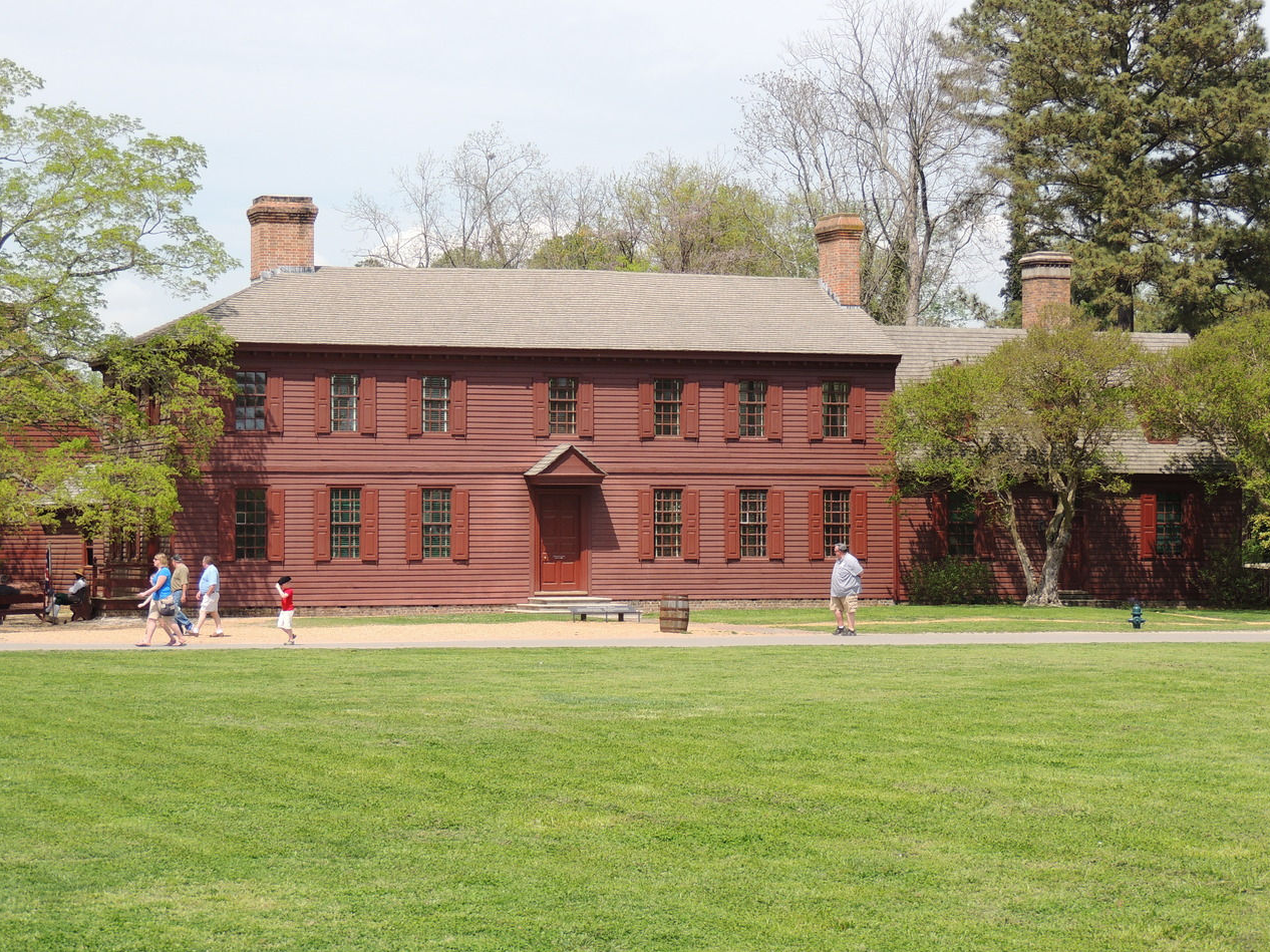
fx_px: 3338
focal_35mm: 91
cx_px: 640
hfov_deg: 21.5
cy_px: 473
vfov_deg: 16.2
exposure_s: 1/640
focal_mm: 16
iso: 100
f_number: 4.1
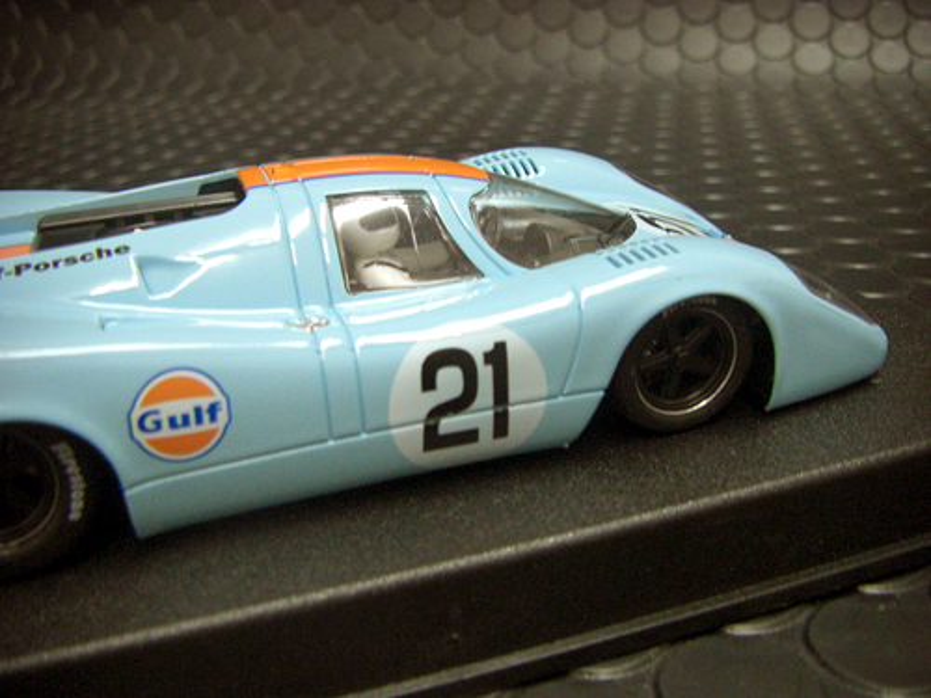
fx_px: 1022
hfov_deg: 49.0
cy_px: 349
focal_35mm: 38
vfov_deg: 37.7
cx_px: 466
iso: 200
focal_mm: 6.3
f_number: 3.4
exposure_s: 1/25
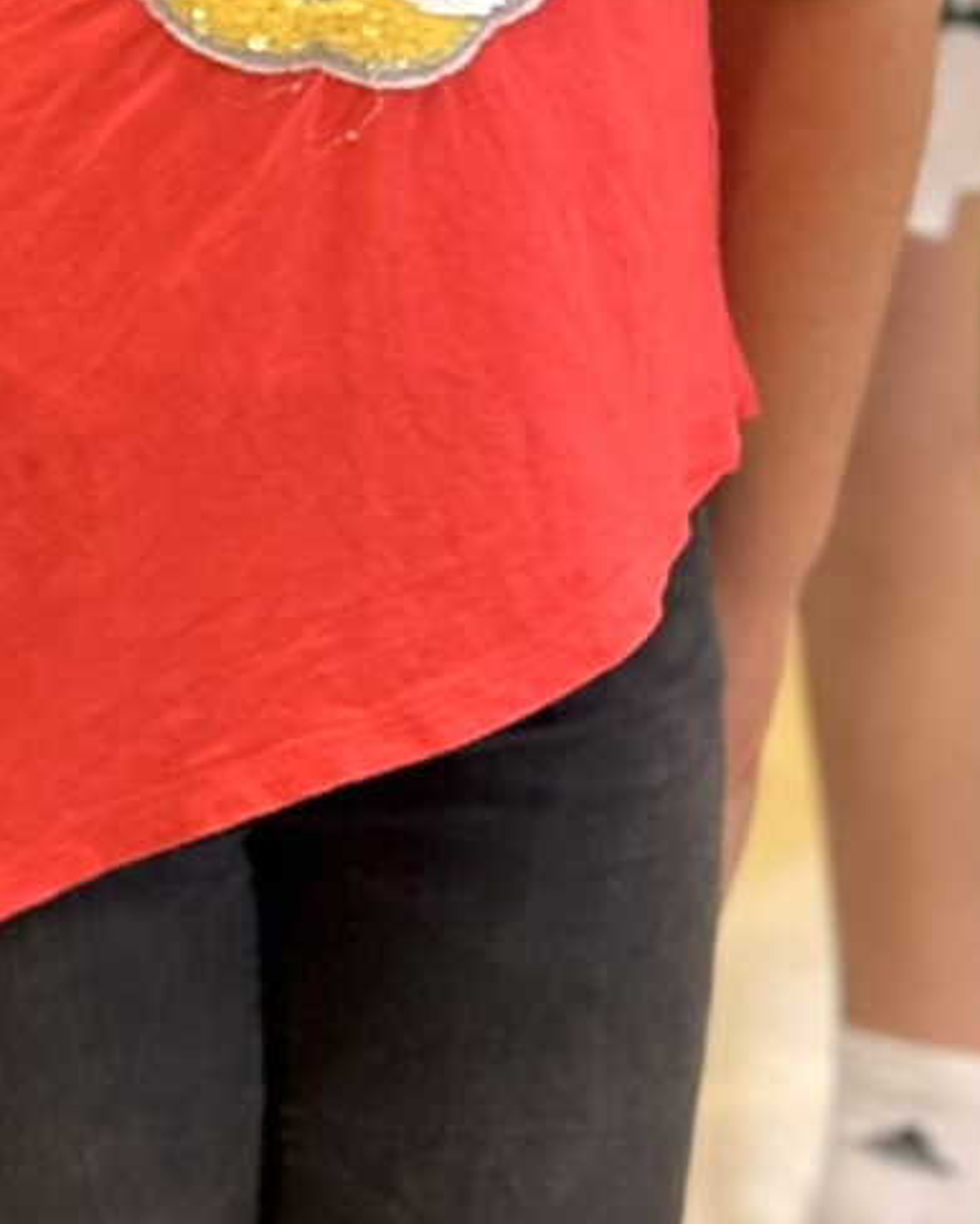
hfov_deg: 7.6
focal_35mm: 199
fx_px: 7210
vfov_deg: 9.4
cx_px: -693
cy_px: -582
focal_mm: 6.76
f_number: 1.78
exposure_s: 1/93
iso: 125
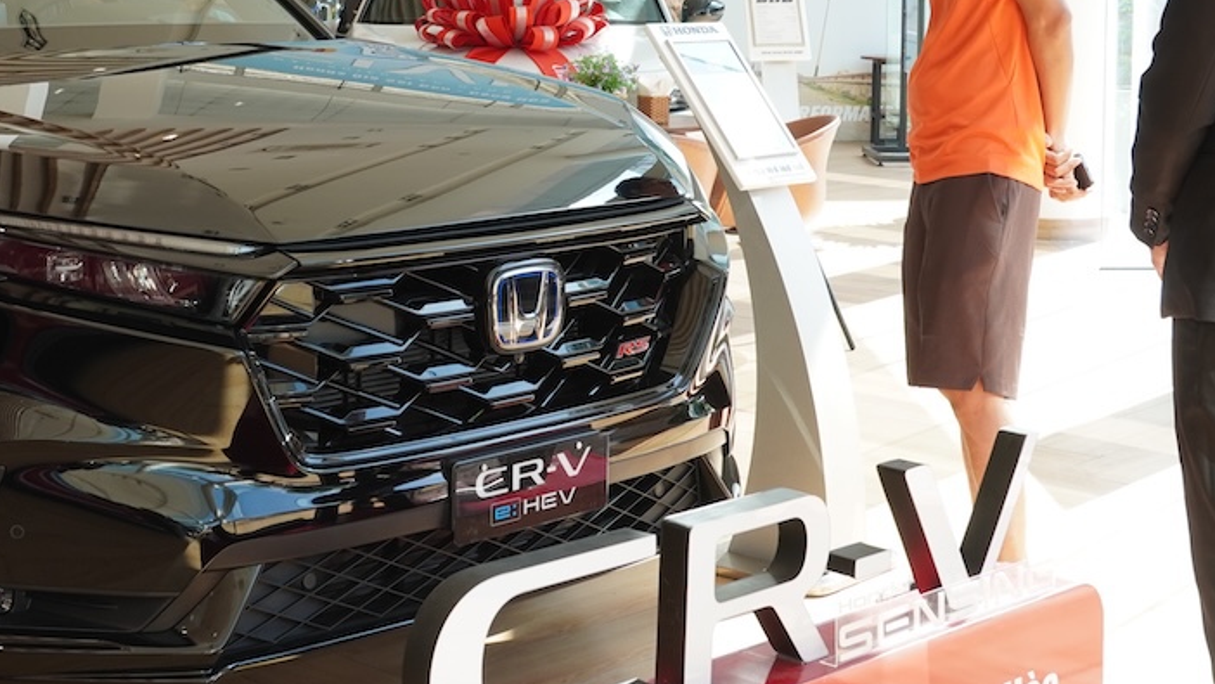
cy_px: 117
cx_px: 467
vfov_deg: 17.8
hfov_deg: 31.3
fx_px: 2158
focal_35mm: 67
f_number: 5
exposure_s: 1/125
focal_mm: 23
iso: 250
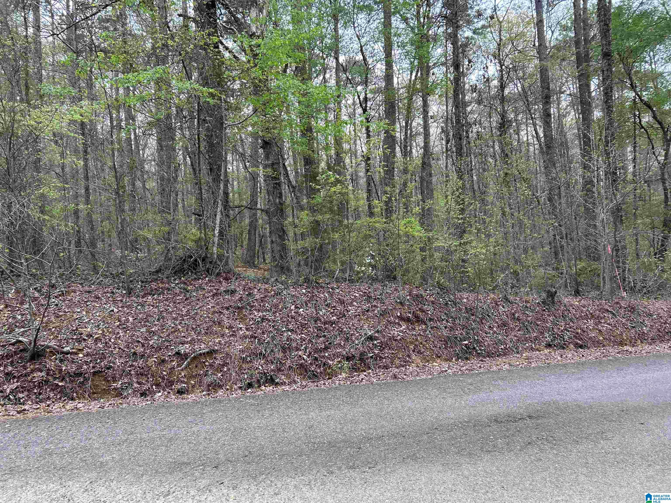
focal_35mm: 26
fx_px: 504
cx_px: 336
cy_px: 252
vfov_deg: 53.1
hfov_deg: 67.3
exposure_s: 1/121
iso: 40
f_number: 1.5
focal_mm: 5.7
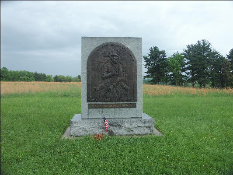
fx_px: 202
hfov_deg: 60.0
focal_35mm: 30
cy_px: 88
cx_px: 116
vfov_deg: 46.8
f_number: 2.8
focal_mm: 7.88
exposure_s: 1/50
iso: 100
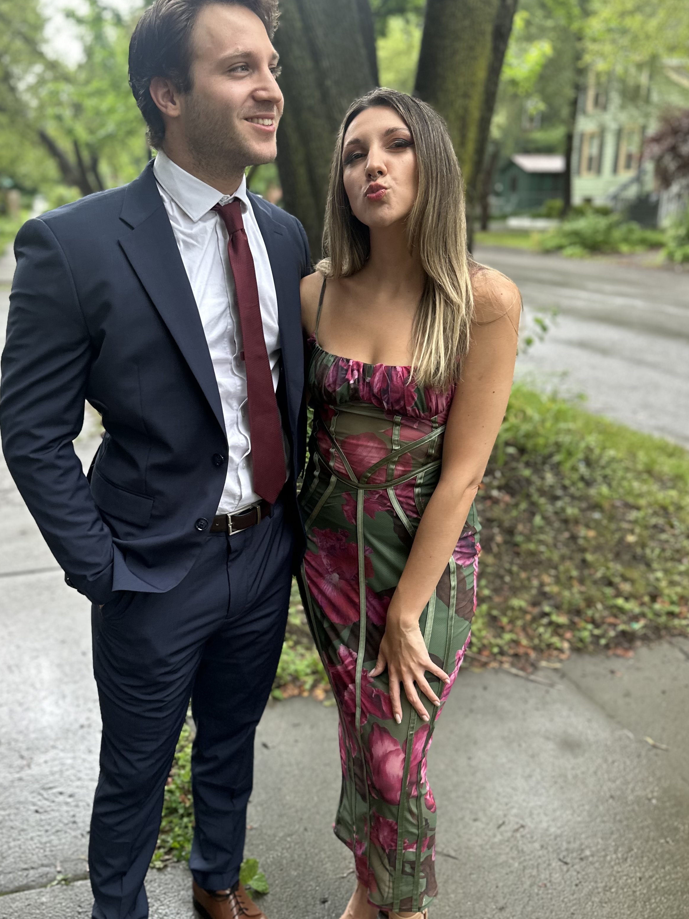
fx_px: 823
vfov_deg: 58.4
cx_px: 272
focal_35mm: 31
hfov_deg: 45.2
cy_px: 467
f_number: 1.78
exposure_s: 1/121
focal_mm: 6.86
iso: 160
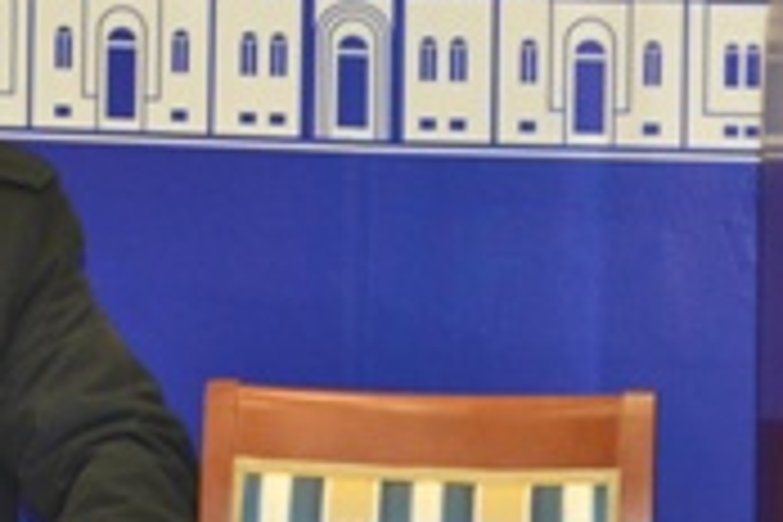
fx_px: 5412
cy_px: 178
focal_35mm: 249
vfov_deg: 5.5
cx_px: -126
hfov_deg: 8.2
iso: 800
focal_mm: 45
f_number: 5.6
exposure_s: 1/60
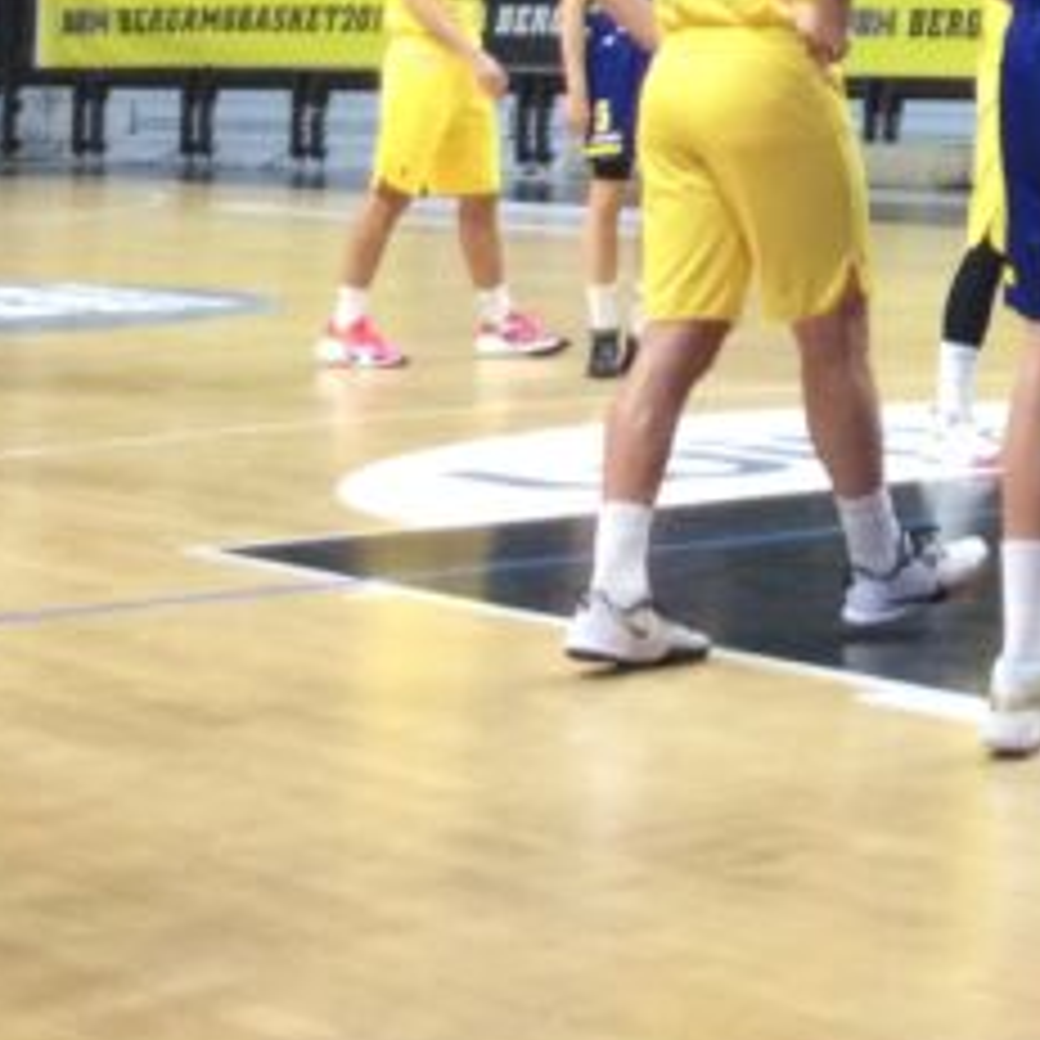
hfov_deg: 14.2
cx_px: 1576
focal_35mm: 115
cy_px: -207
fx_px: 3909
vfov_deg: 14.7
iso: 80
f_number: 2.4
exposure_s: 1/33
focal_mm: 3.3
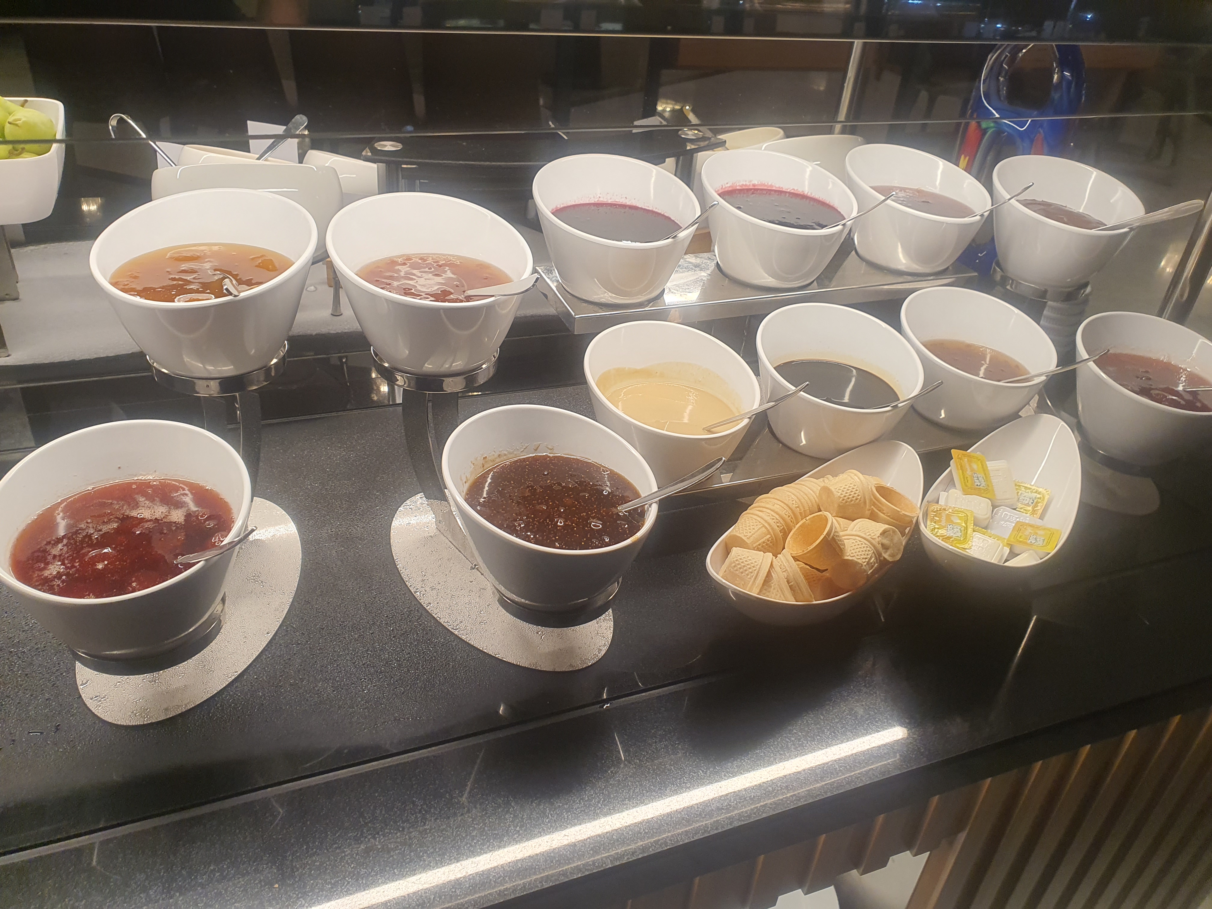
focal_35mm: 26
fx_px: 910
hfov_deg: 67.3
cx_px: 606
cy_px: 454
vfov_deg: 53.1
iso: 160
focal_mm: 4.3
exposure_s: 1/100
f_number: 2.4
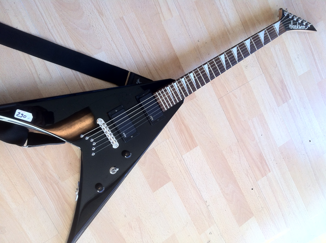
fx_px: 329
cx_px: 163
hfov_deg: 52.7
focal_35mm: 35
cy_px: 122
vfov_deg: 40.6
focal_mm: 3.85
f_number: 2.8
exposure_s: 1/50
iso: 80
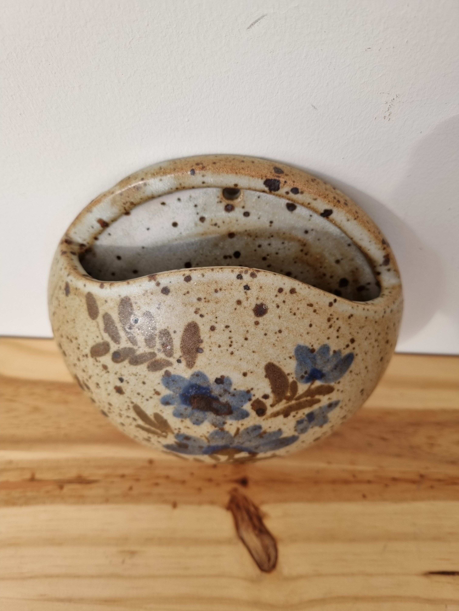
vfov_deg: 67.3
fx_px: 460
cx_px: 230
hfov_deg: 53.1
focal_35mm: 26
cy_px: 306
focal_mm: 5.4
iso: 50
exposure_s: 1/100
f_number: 1.8
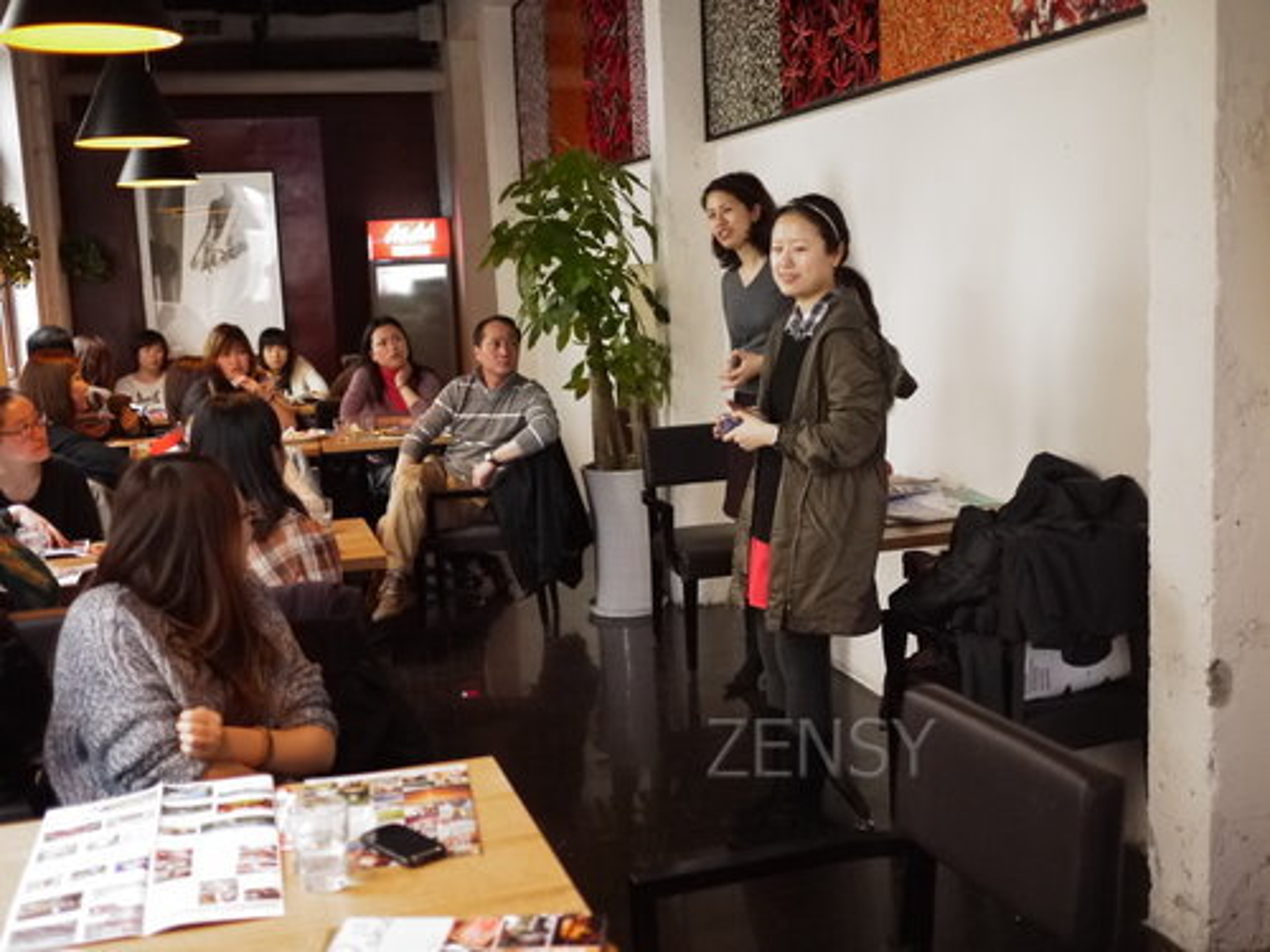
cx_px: 635
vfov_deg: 36.0
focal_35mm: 40
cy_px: 476
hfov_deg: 46.8
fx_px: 1468
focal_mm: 20
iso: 800
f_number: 1.7
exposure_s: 1/40
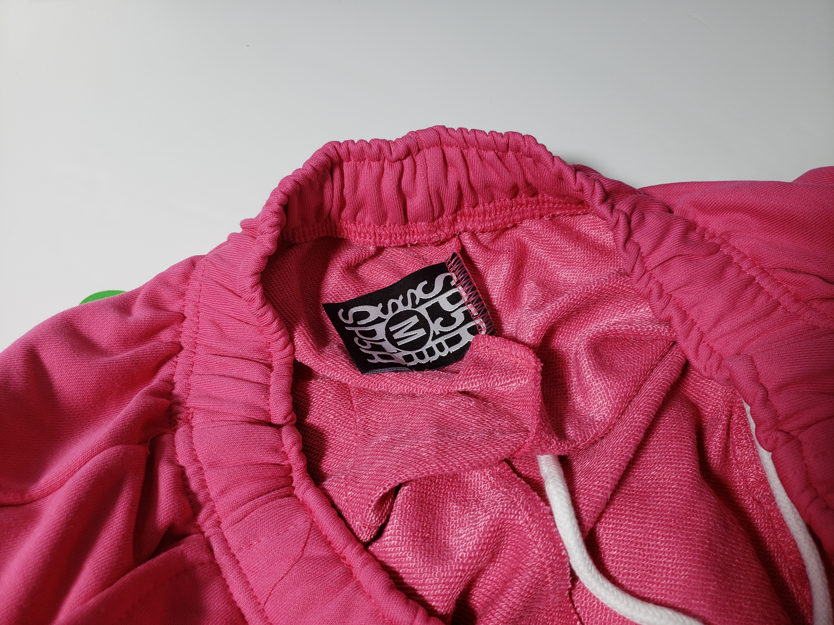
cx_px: 417
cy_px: 312
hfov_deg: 67.3
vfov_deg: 53.1
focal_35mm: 26
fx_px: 626
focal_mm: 4.3
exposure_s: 1/352
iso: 50
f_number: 1.5
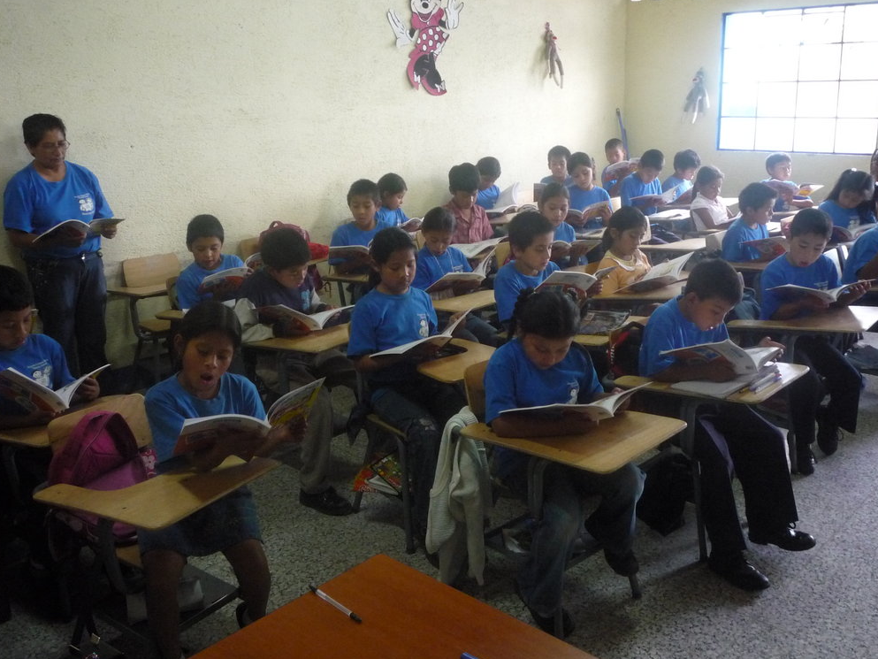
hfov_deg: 55.3
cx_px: 447
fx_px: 837
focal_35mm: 33
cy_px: 323
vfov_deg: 43.0
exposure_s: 1/30
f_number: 3.3
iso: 400
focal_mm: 5.2
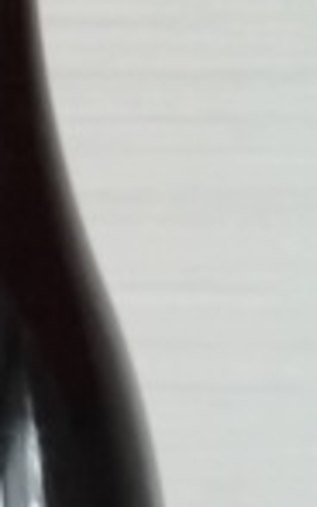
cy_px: 602
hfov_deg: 16.0
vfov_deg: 24.1
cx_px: -74
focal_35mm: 78
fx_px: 1077
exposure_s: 1/14.3
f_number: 2
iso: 928
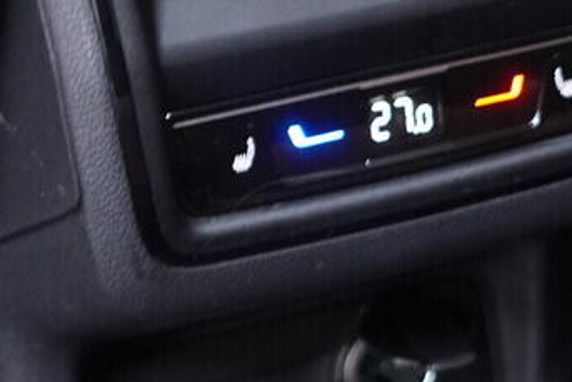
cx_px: 360
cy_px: 117
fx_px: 2400
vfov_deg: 9.1
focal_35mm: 151
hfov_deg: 13.6
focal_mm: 24
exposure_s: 1/40
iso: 1250
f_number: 2.8
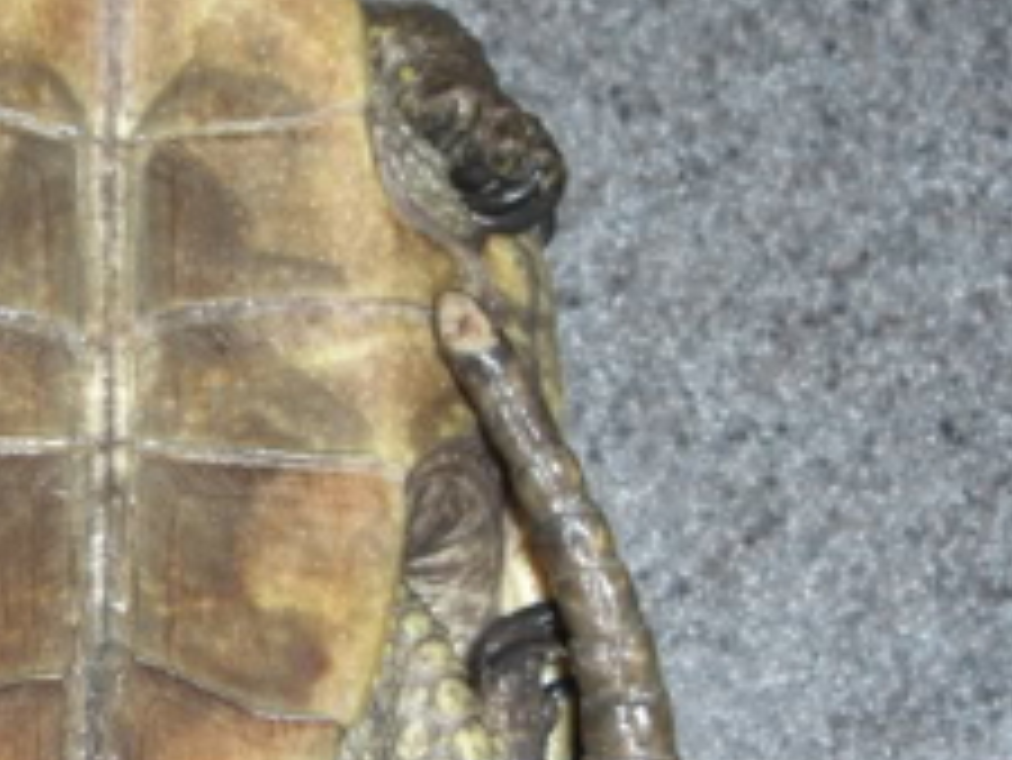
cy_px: 420
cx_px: 135
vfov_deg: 15.9
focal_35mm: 93
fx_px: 2720
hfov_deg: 20.7
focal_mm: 7.9
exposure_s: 1/60
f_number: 2.8
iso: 80
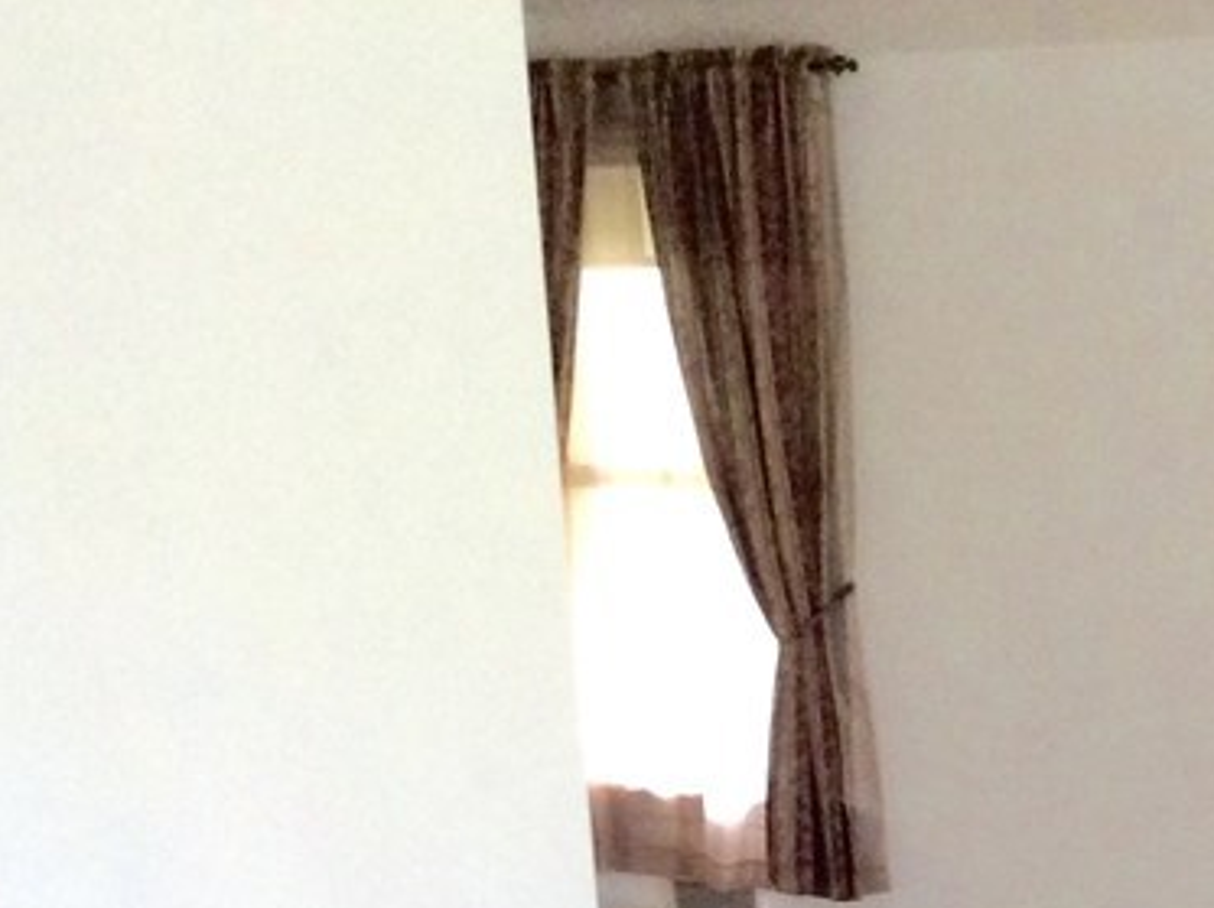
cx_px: 1400
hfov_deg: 21.0
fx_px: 3083
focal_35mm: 88
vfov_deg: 16.1
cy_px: 1084
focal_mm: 3.3
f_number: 2.4
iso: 160
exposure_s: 1/24
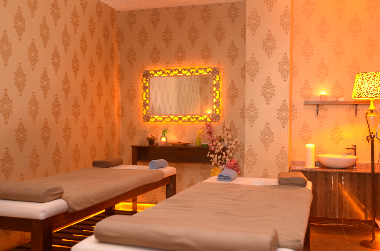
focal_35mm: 36
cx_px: 190
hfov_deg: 53.2
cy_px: 126
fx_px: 379
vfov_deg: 36.7
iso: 100
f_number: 4.5
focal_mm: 24
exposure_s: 1.6
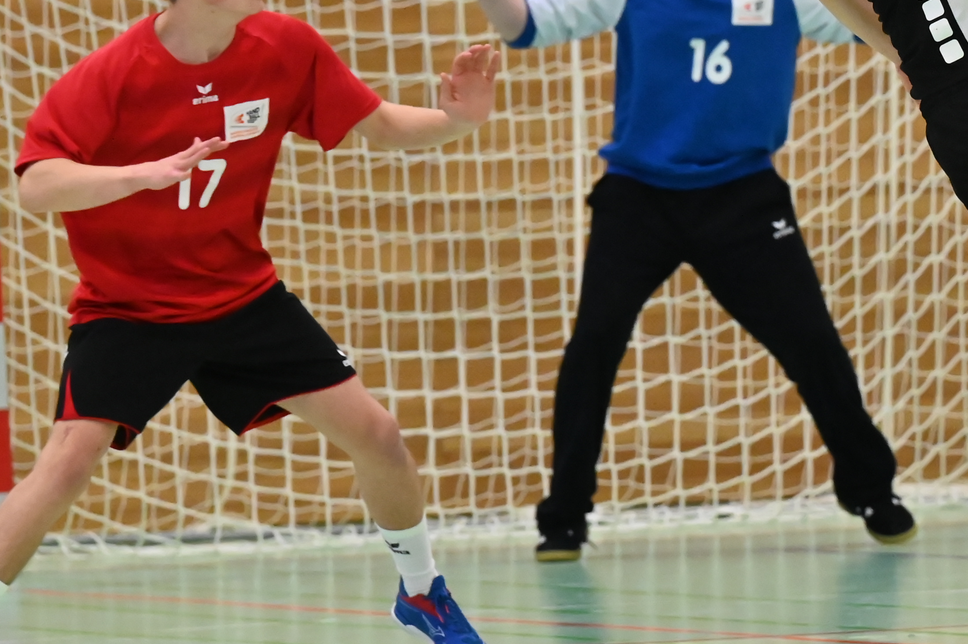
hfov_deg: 3.7
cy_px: 191
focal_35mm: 550
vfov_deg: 2.5
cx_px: 1028
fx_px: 14778
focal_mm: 200
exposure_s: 1/1250
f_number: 4.5
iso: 8000
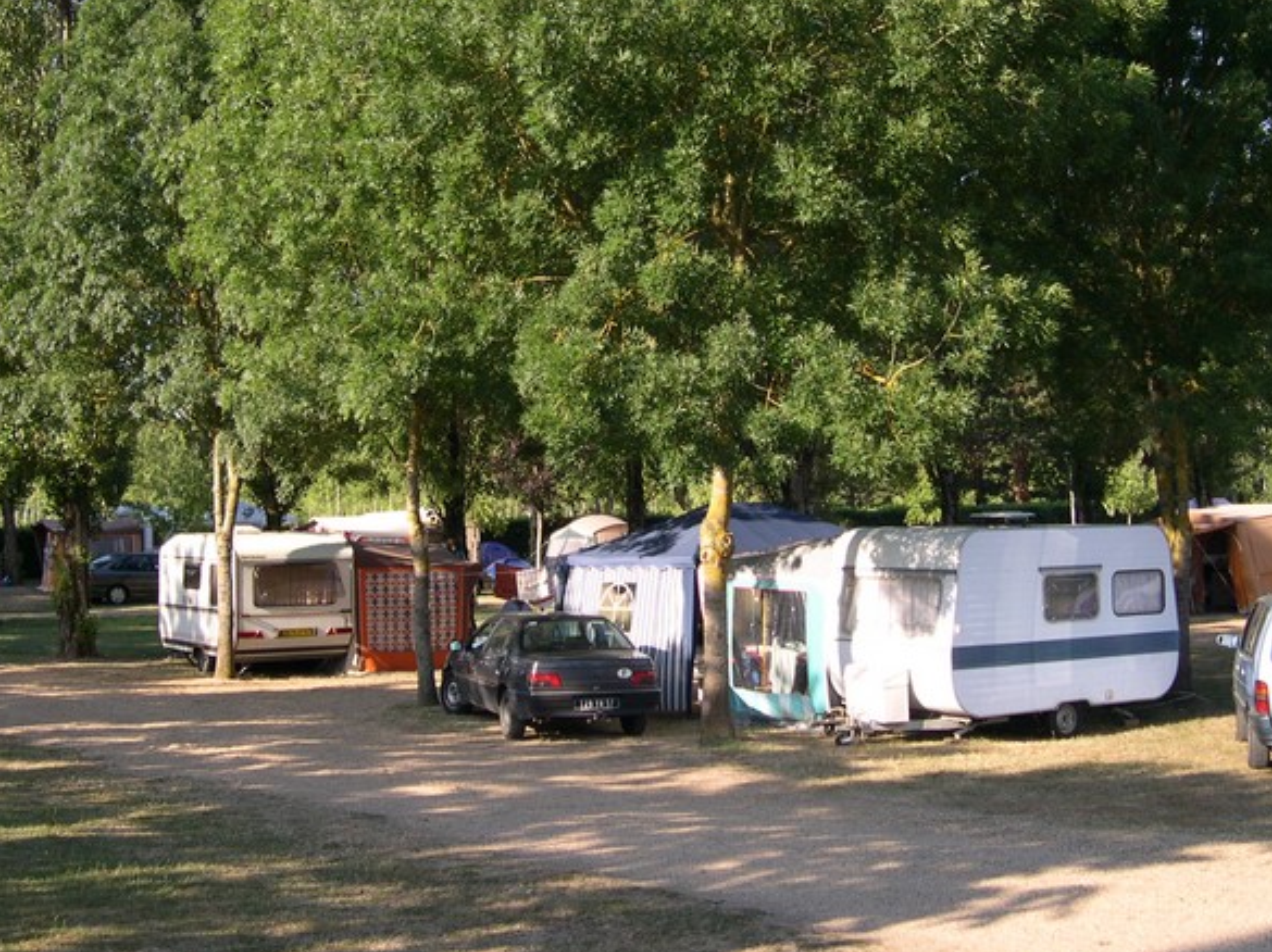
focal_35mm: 52
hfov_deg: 36.8
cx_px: 622
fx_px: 1910
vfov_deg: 27.8
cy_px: 315
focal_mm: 8
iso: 100
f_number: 2.8
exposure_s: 1/442
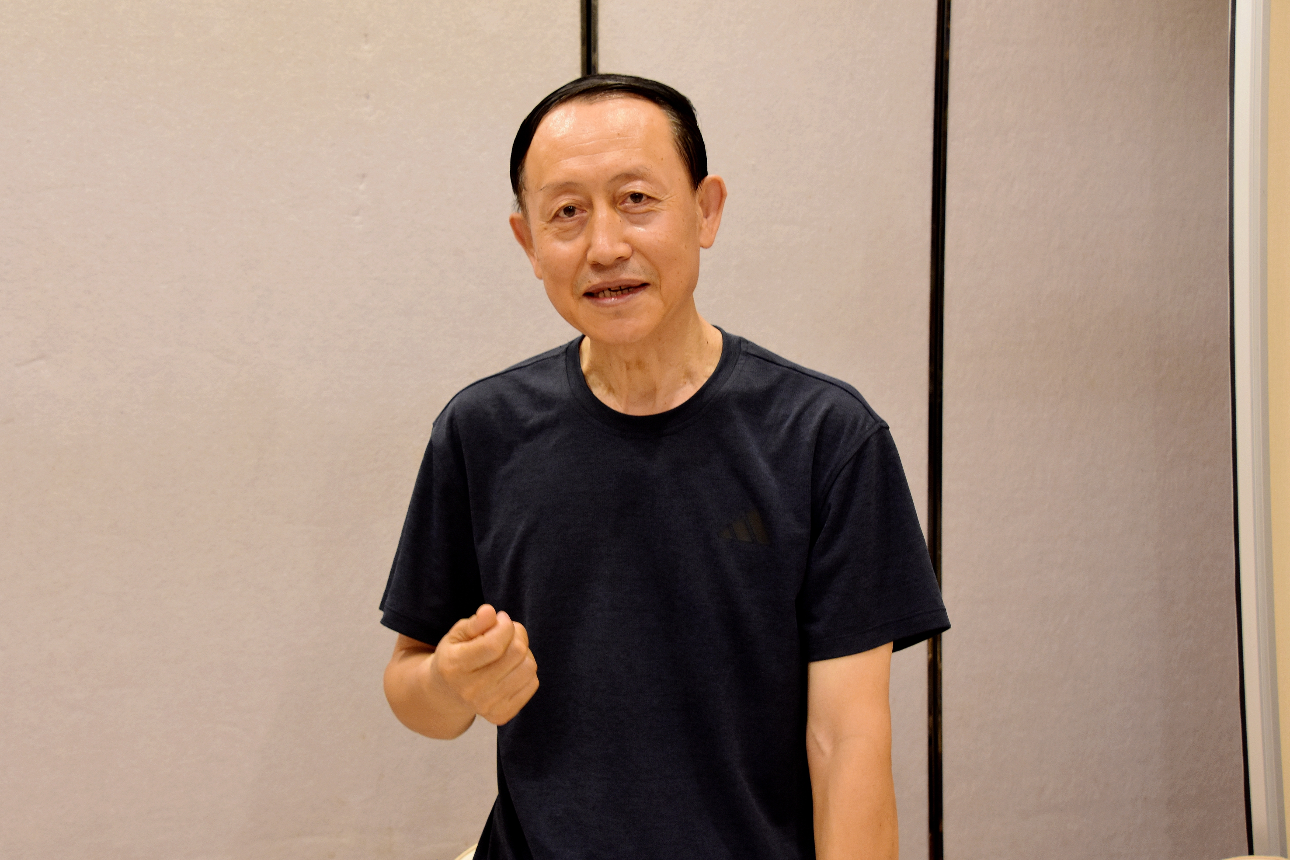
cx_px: 642
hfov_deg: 32.9
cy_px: 429
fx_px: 2186
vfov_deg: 22.3
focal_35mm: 61
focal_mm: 40
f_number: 8
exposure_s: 1/15
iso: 800
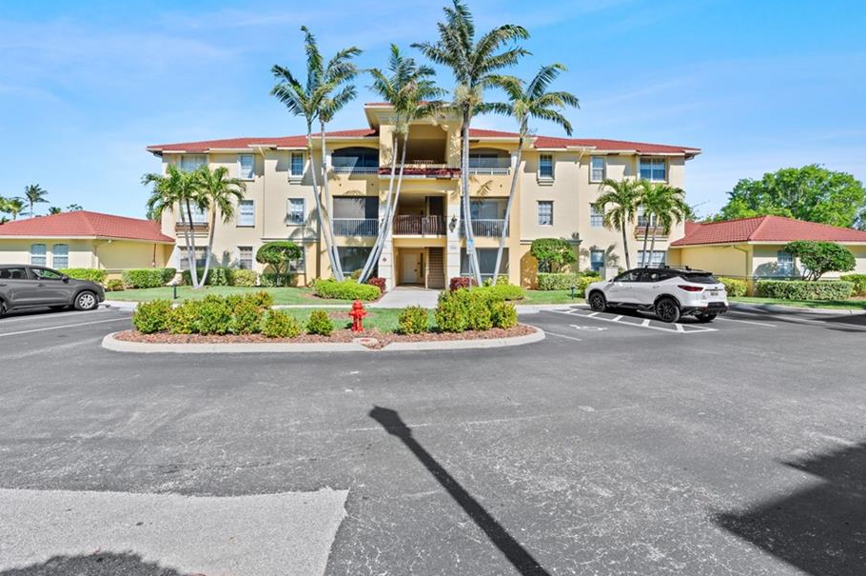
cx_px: 420
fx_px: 433
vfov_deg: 67.1
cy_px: 258
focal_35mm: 18
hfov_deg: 90.0
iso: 200
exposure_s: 1/160
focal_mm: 16
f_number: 9
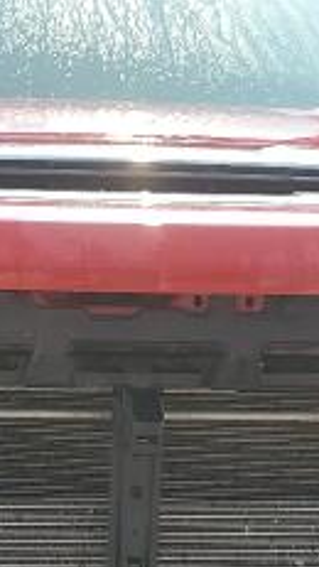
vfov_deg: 21.5
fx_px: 1473
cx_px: 15
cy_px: 457
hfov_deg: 12.2
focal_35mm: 98
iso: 50
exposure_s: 1/2000
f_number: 1.5
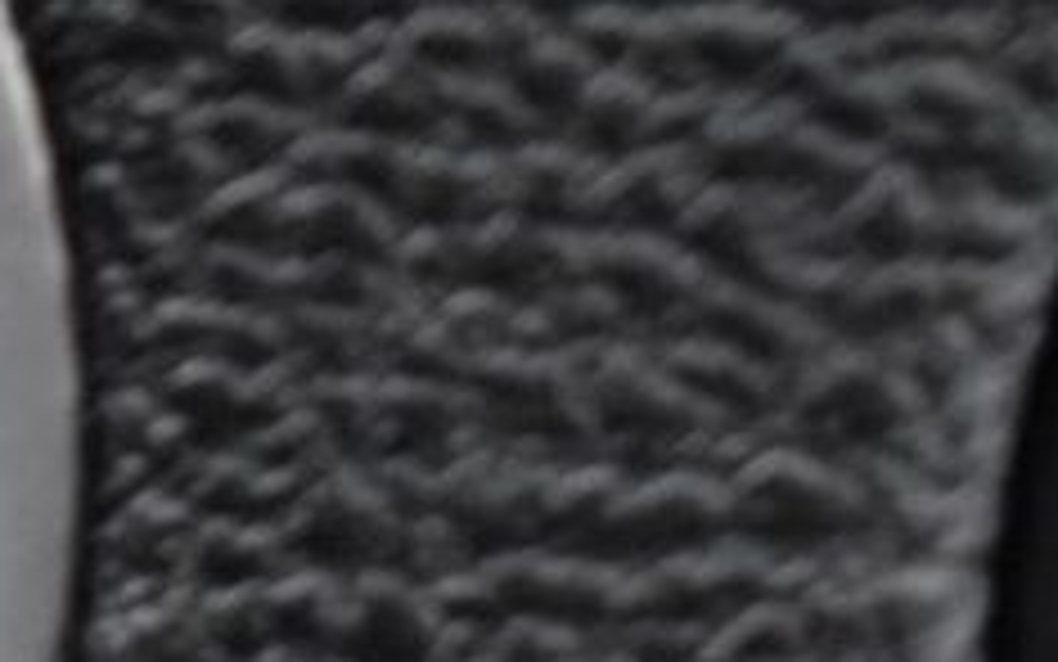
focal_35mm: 320
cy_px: 522
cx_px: -1026
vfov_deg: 4.1
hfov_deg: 6.4
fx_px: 9229
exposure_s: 1/5
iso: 1600
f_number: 5.3
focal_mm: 48
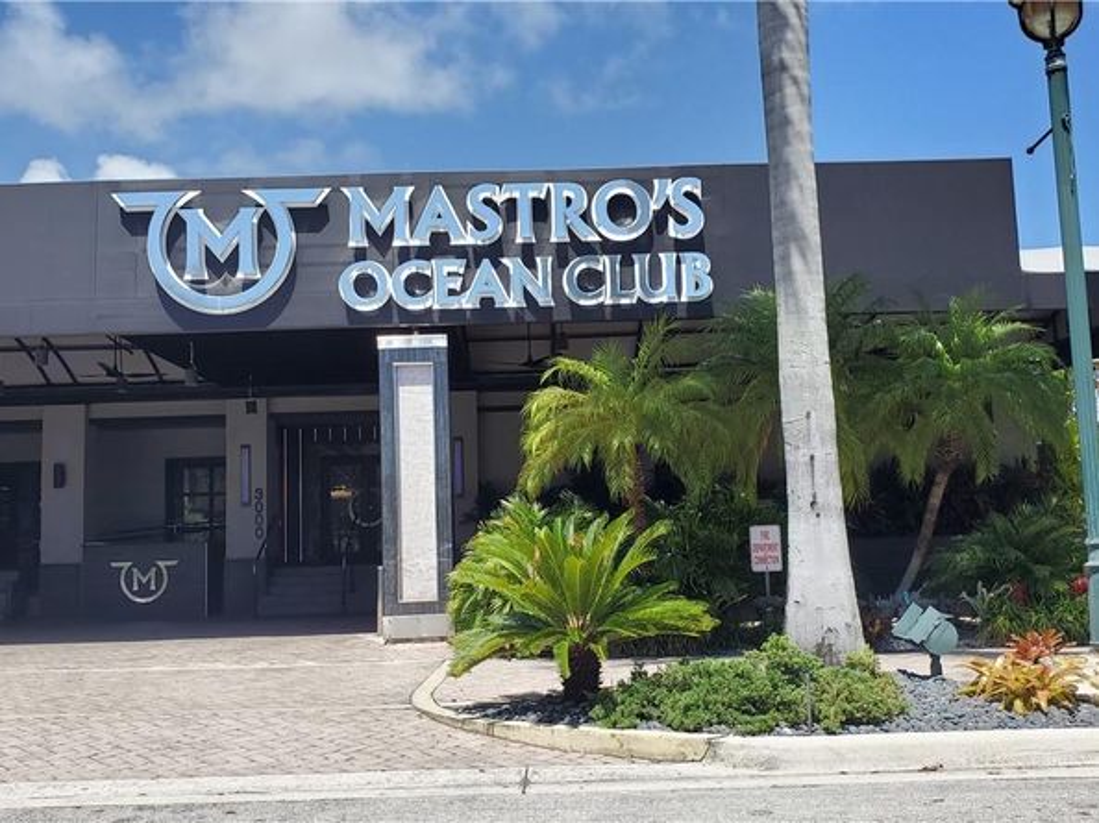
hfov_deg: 67.3
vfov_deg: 53.0
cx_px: 550
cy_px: 412
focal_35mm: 26
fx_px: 825
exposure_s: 1/1381
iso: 50
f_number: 2.4
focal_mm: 4.3
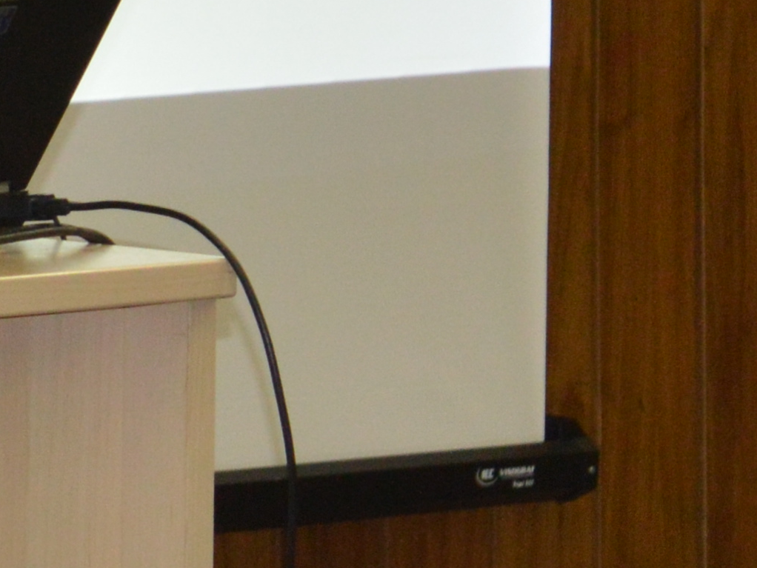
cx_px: -786
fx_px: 8903
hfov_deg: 4.8
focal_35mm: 407
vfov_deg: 3.6
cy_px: -266
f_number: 5.3
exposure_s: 1/60
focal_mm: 48
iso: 900
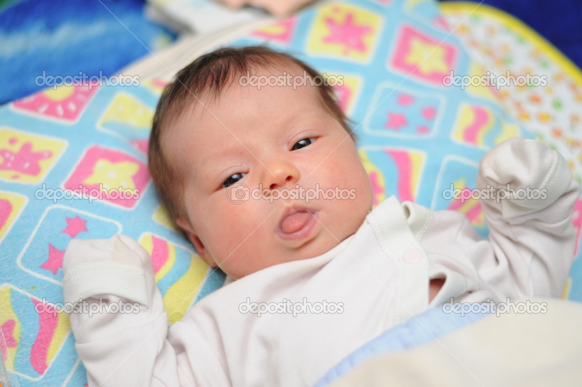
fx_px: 1211
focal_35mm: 75
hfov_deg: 27.0
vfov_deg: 18.1
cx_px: 291
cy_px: 194
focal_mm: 50
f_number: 1.8
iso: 200
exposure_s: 1/320
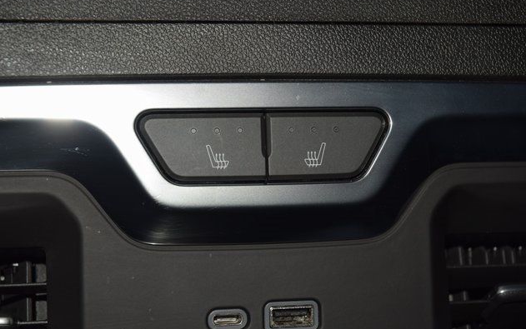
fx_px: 1334
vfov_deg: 14.1
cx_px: 266
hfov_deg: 22.3
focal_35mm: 93
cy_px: 166
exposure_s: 1/125
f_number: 8
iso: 100
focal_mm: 60
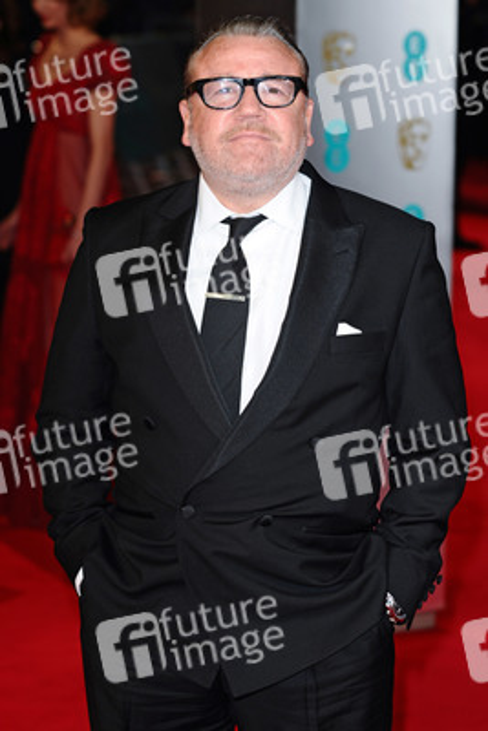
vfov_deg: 15.9
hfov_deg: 10.6
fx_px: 2621
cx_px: 244
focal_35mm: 129
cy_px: 366
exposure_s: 1/250
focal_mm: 86
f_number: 4.5
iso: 320
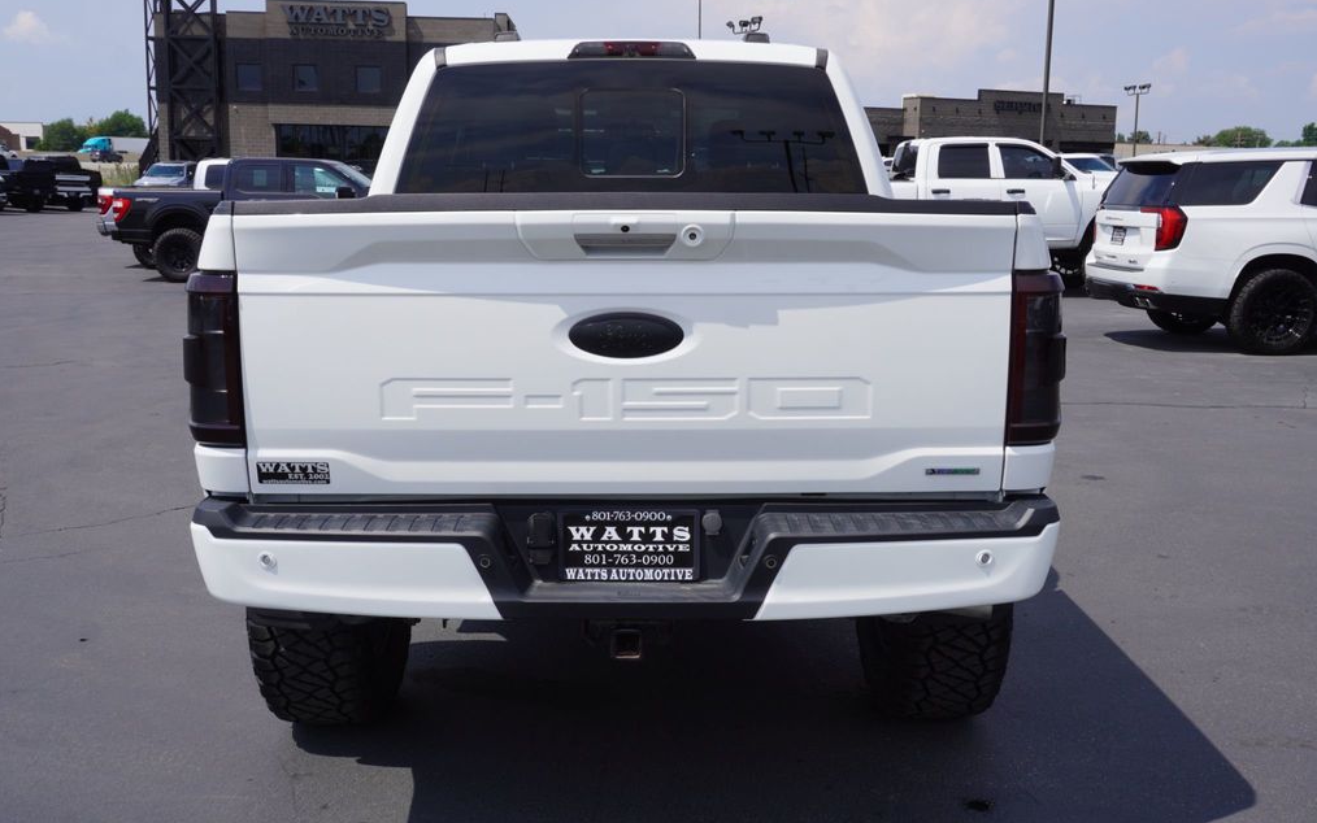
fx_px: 1275
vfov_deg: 35.8
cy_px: 396
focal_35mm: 36
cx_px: 662
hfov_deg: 54.6
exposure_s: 1/250
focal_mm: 23
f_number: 10
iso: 100
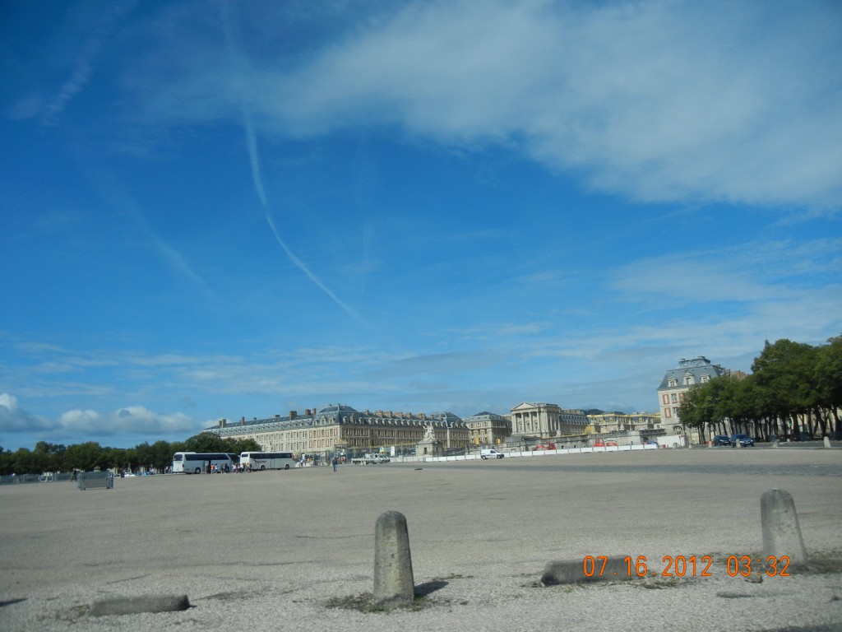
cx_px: 421
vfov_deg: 46.8
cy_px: 316
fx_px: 730
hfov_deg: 60.0
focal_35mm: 30
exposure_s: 1/656
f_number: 7
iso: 160
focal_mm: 5.4
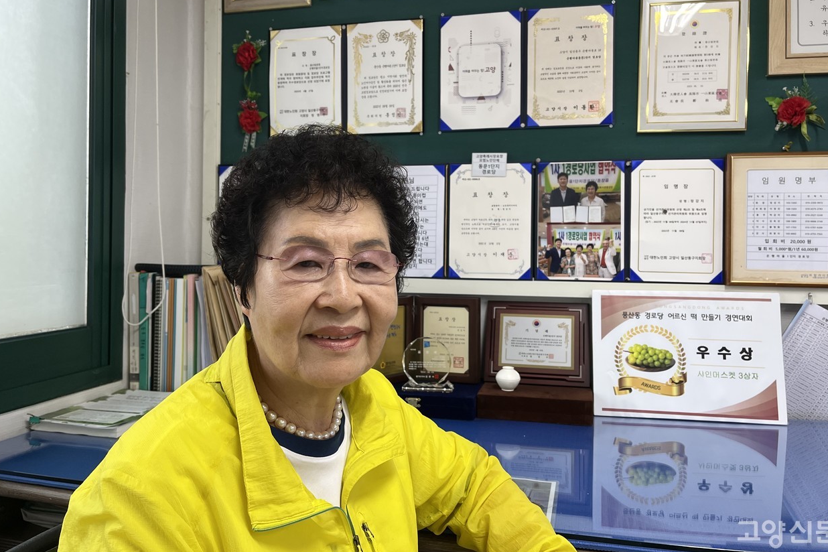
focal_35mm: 28
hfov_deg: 65.5
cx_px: 419
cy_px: 237
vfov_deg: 46.3
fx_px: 644
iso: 125
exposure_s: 1/120
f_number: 1.6
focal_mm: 5.1
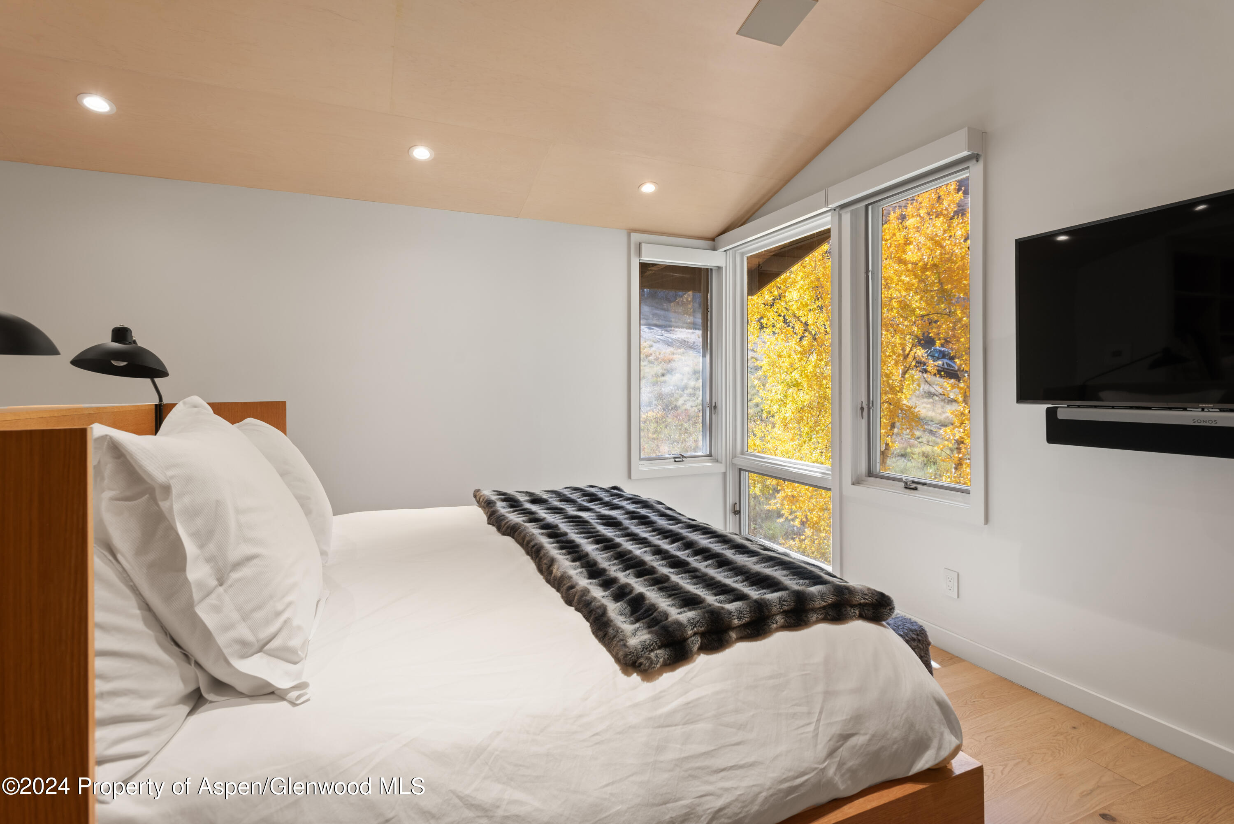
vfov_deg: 70.5
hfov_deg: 93.3
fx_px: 583
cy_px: 412
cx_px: 617
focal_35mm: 17
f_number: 7.1
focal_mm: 17
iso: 100
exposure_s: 1/2
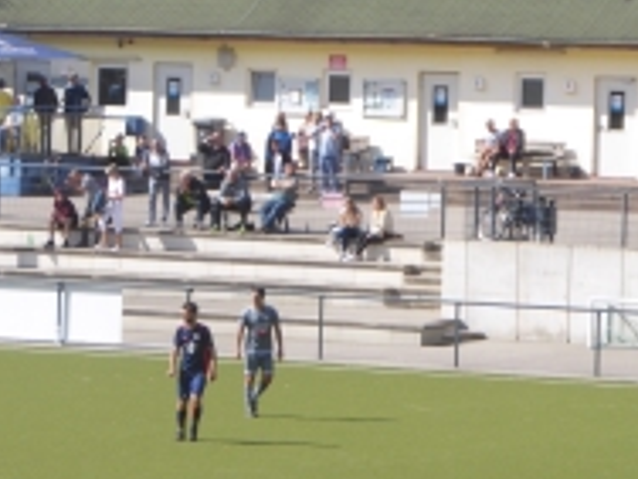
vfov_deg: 5.0
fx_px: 5474
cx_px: 132
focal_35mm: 297
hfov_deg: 6.7
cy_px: 156
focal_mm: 22.3
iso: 80
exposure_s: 1/250
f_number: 5.2
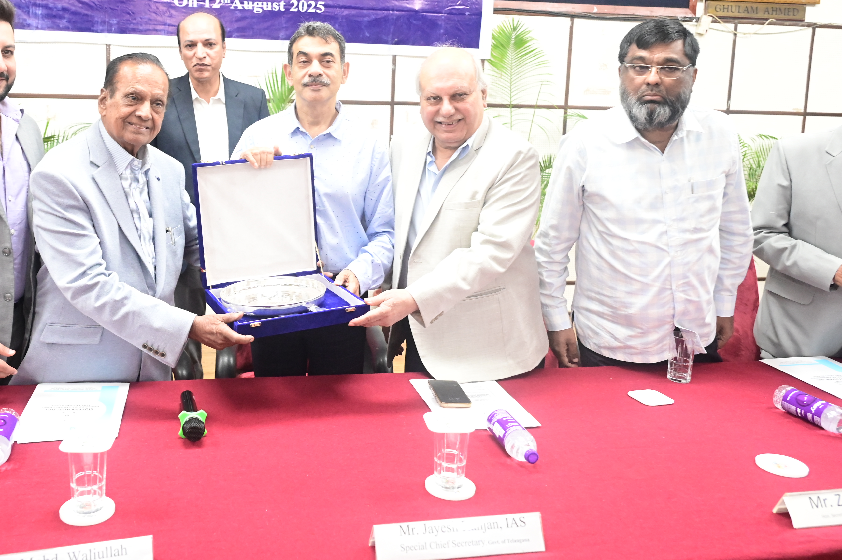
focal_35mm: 34
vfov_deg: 38.4
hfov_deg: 55.0
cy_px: 189
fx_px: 795
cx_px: 300
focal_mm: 24
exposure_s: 1/125
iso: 5000
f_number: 4
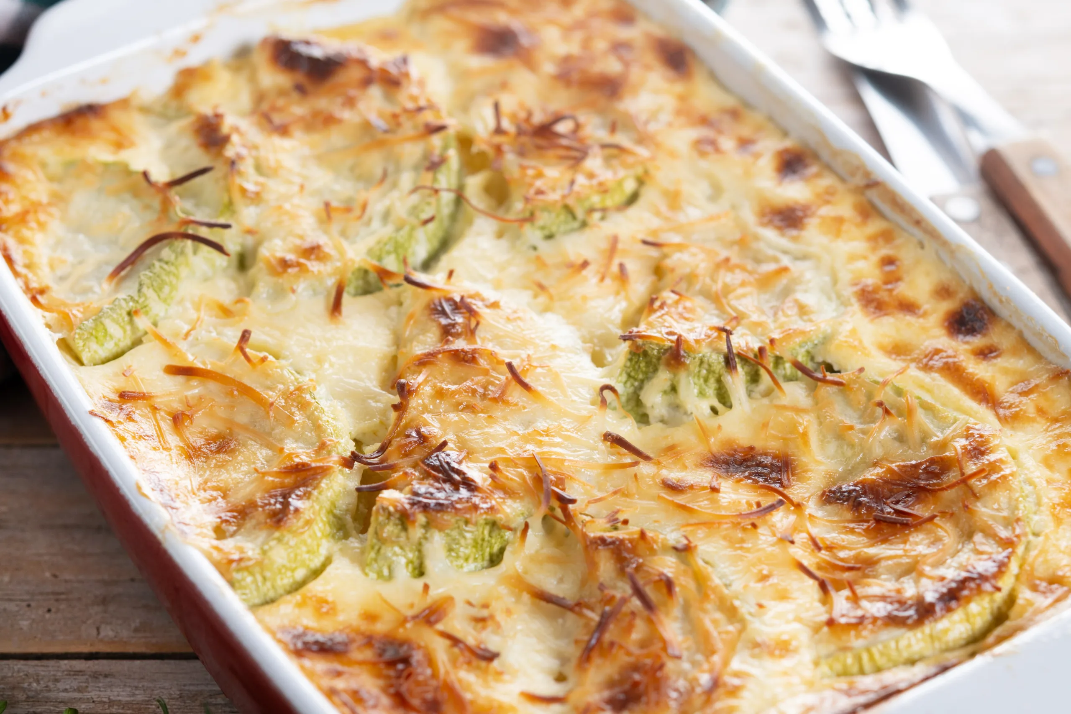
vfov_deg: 15.2
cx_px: 536
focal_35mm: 90
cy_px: 357
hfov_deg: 22.6
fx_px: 2677
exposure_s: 1/125
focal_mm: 60
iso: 100
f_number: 5.6
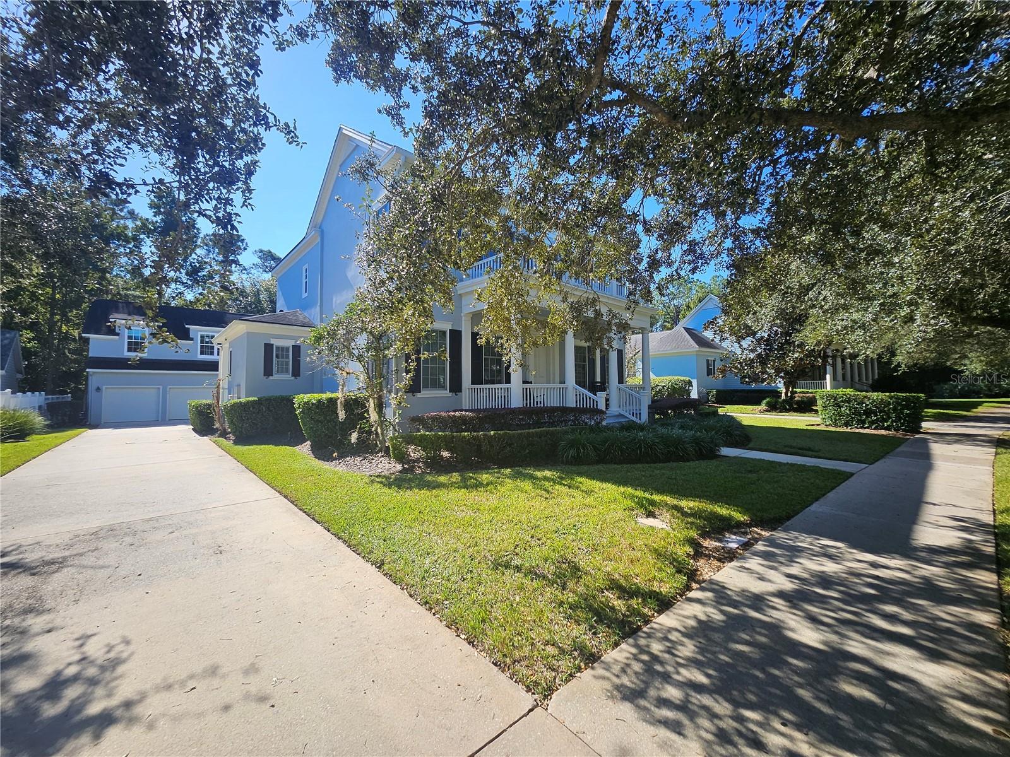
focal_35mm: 13
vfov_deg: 89.9
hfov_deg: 106.2
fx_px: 379
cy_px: 378
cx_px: 505
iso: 32
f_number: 2.2
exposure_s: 1/686
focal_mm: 1.74
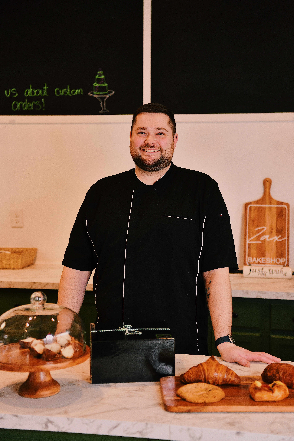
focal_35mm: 55
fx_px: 674
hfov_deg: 24.6
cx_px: 147
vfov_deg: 36.2
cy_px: 220
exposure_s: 1/320
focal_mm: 55
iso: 640
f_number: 3.2
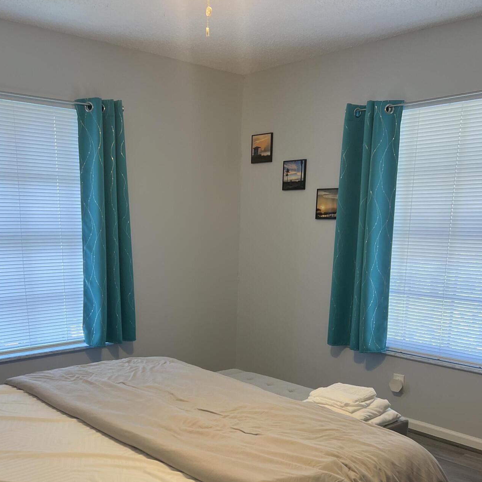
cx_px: 212
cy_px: 363
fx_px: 567
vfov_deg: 44.5
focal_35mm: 36
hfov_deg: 46.0
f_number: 1.5
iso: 125
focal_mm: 5.7
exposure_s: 1/120
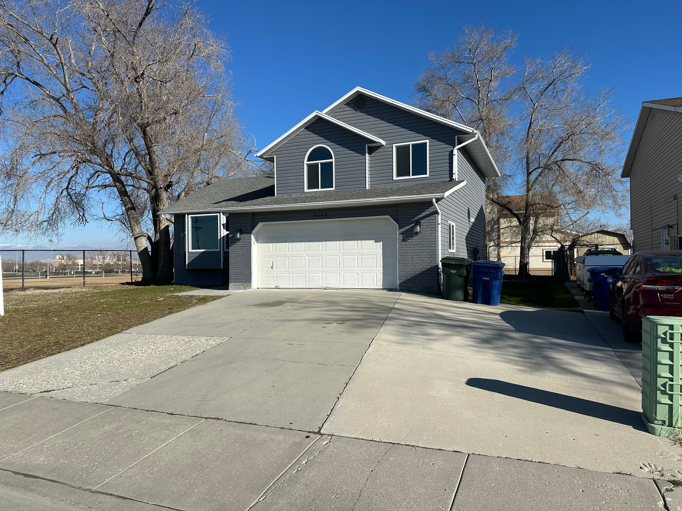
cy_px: 256
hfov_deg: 71.6
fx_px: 473
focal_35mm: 24
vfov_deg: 56.8
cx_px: 341
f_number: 1.78
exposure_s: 1/5525
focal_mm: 6.86
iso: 80
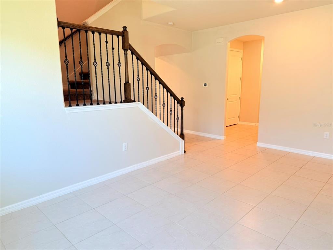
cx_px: 166
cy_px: 125
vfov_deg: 56.8
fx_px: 231
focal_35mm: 24
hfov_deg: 71.6
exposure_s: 1/120
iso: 160
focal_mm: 6.76
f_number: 1.78
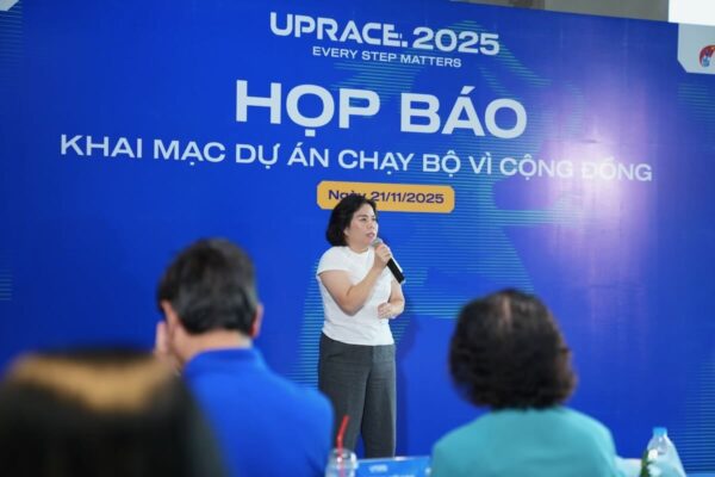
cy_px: 238
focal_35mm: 70
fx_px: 1390
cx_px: 358
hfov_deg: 28.8
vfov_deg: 19.5
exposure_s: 1/160
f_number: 2.8
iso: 640
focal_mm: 70
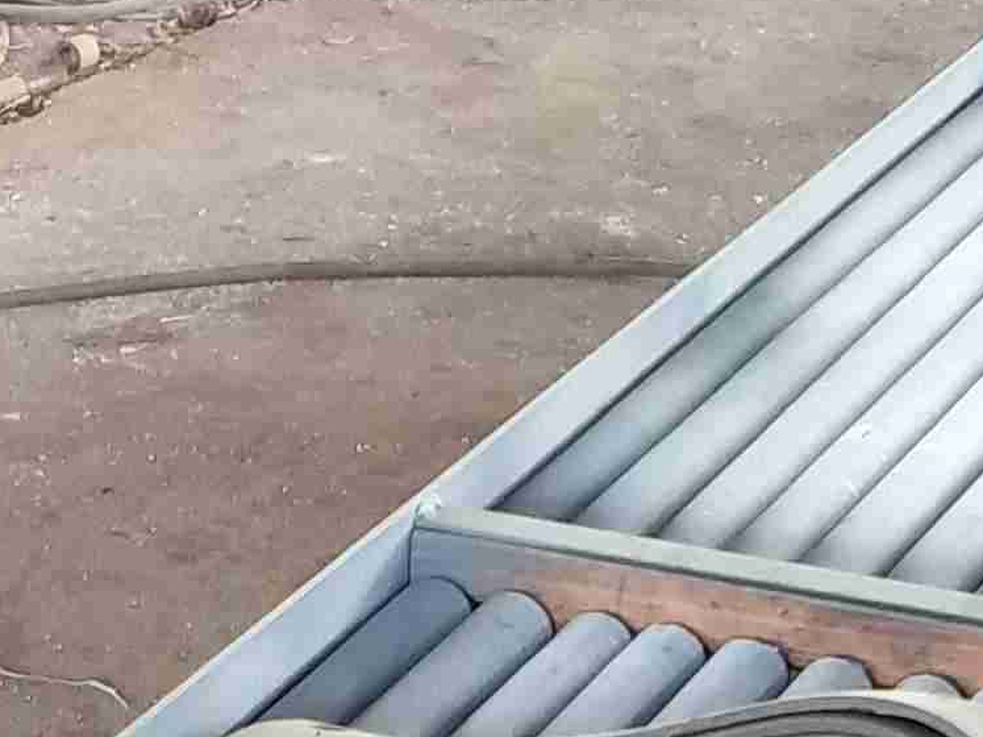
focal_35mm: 135
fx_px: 3833
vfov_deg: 9.9
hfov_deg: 14.6
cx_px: 388
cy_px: 1633
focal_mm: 4.32
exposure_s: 1/14.3
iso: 208
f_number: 1.7
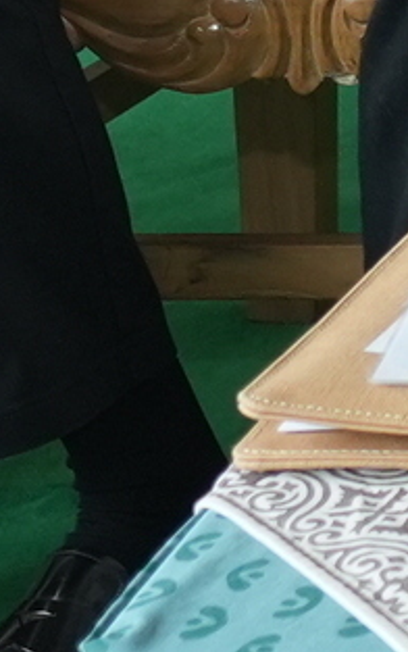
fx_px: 4868
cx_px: 1853
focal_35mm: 274
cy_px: -1083
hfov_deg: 4.3
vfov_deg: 7.1
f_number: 4
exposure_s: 1/200
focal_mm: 24
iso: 640
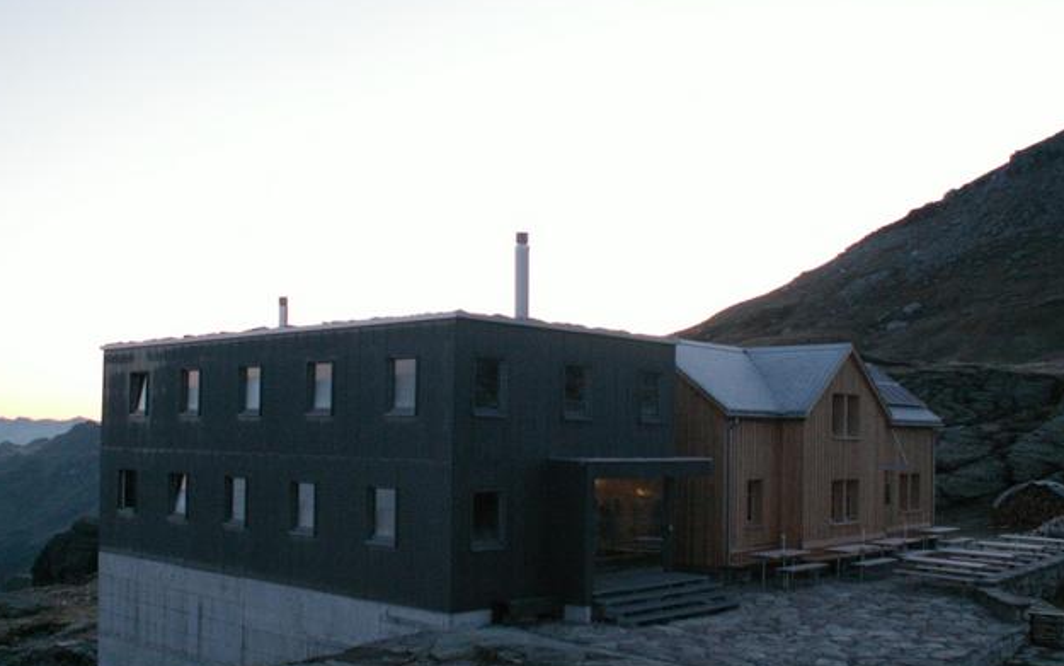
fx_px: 1102
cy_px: 388
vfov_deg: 33.5
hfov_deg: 51.5
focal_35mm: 38
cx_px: 524
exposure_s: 1/30
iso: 160
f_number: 2.8
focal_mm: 5.86
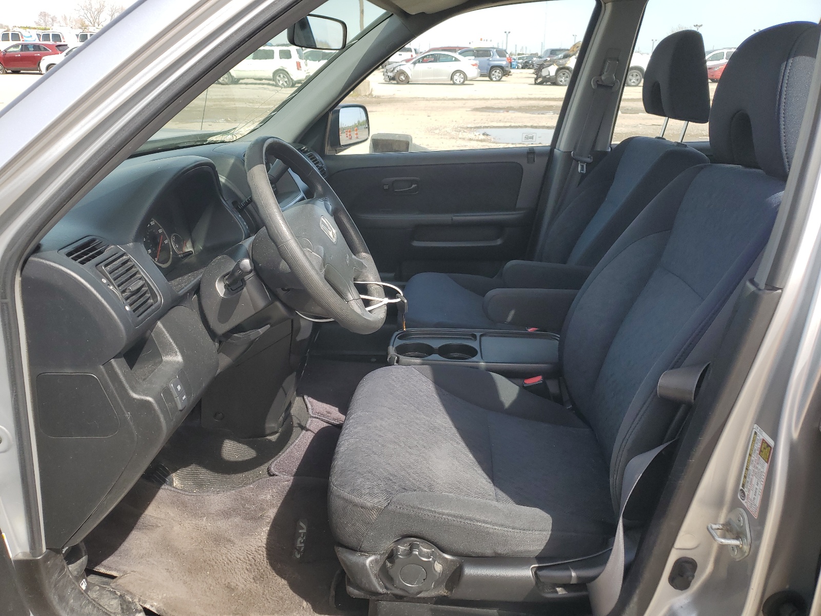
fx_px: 617
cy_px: 308
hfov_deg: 67.3
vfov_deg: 53.1
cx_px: 410
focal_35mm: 26
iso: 50
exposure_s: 1/526
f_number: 1.5
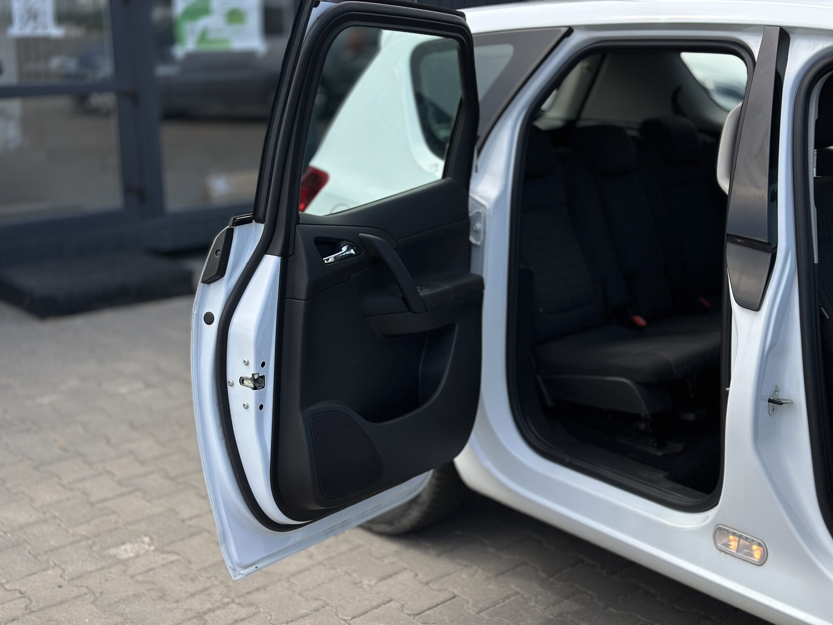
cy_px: 312
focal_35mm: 48
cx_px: 416
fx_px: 1155
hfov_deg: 39.7
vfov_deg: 30.3
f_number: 1.78
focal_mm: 6.86
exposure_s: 1/2114
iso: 80
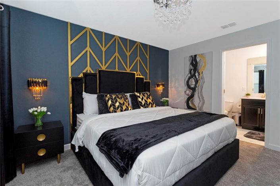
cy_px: 93
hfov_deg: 93.3
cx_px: 140
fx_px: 132
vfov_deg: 70.4
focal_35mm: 17
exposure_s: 1/8
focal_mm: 17
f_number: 14
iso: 1000
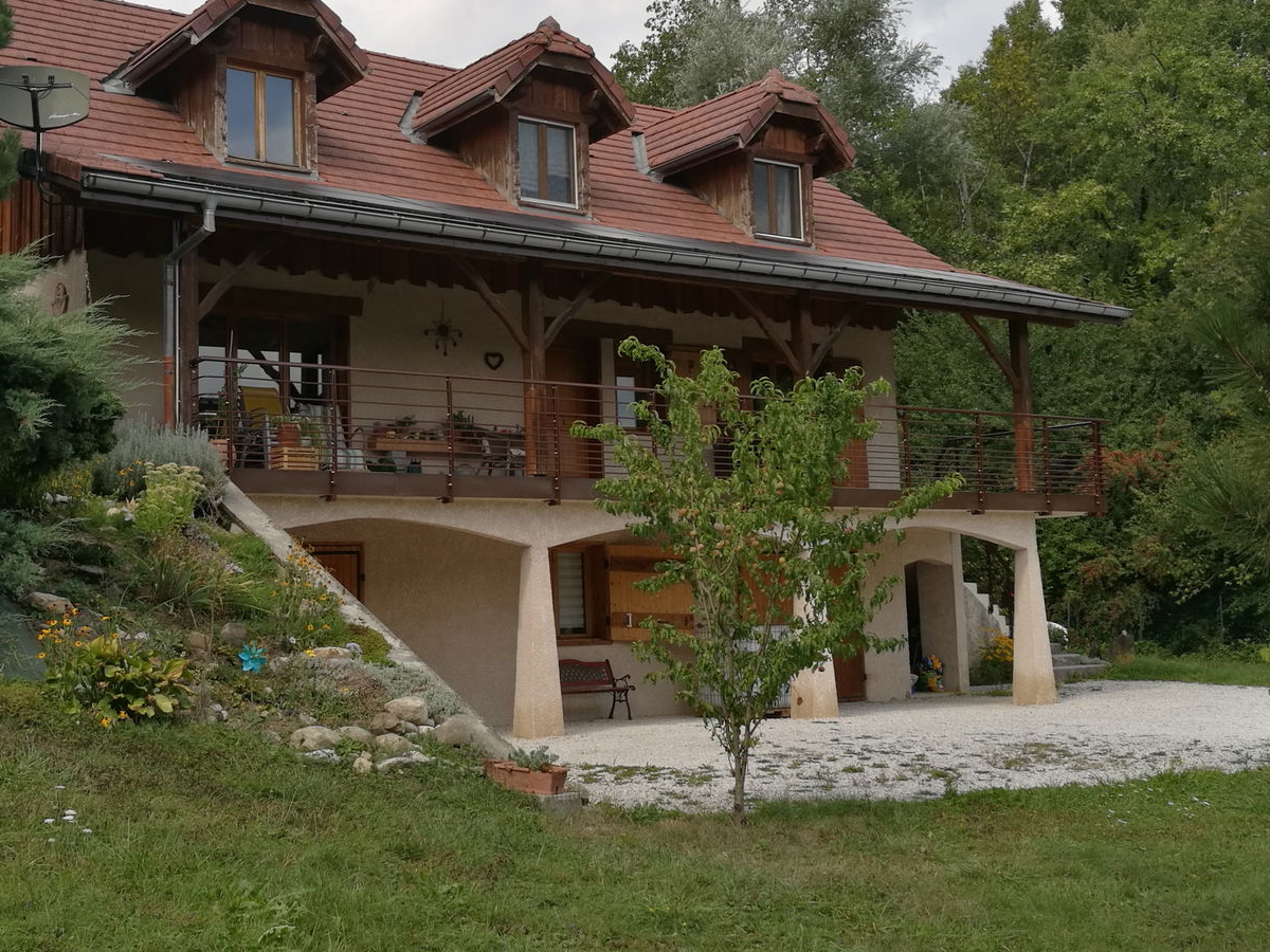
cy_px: 393
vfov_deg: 32.8
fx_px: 1614
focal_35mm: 44
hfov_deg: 42.8
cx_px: 512
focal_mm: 4.5
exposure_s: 1/542
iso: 50
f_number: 2.2
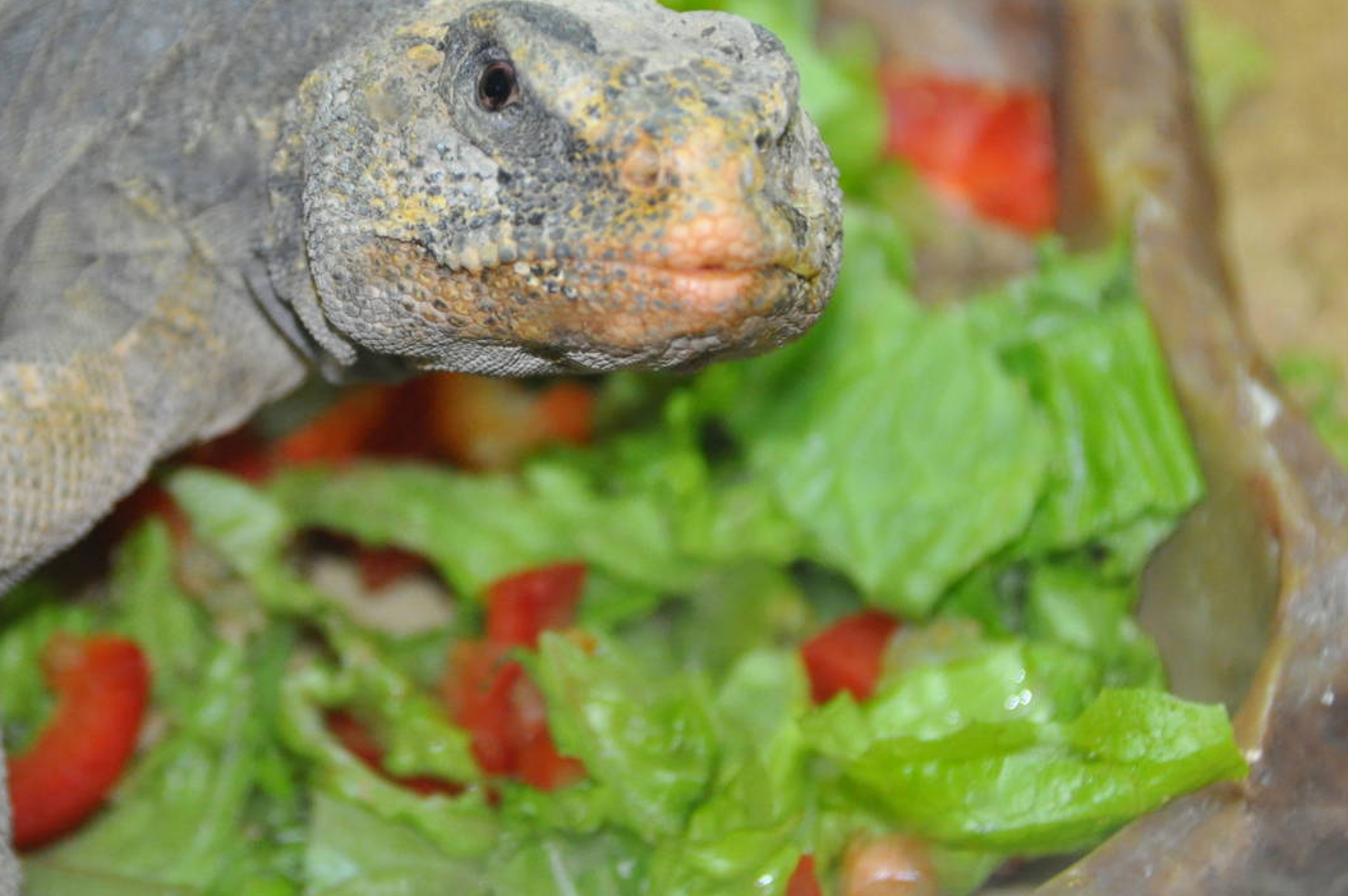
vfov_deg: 5.0
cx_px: 355
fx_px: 10211
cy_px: 323
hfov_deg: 7.5
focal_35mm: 273
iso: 1000
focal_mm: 120
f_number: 5.6
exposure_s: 1/60
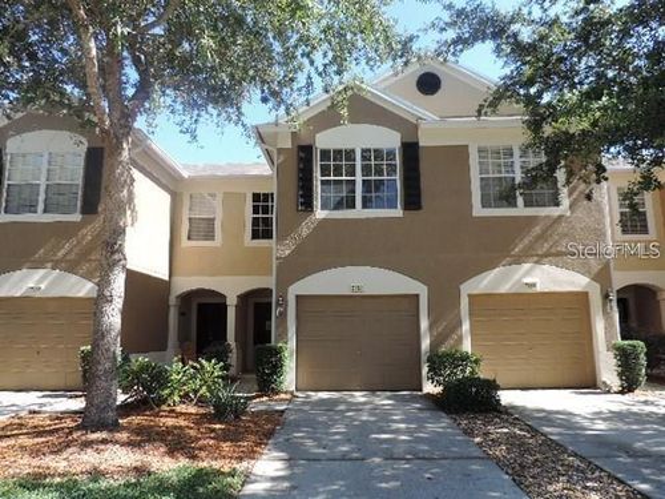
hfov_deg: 71.6
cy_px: 250
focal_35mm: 24
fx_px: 461
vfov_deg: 56.8
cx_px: 332
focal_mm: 4.3
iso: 80
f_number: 3
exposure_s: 1/250
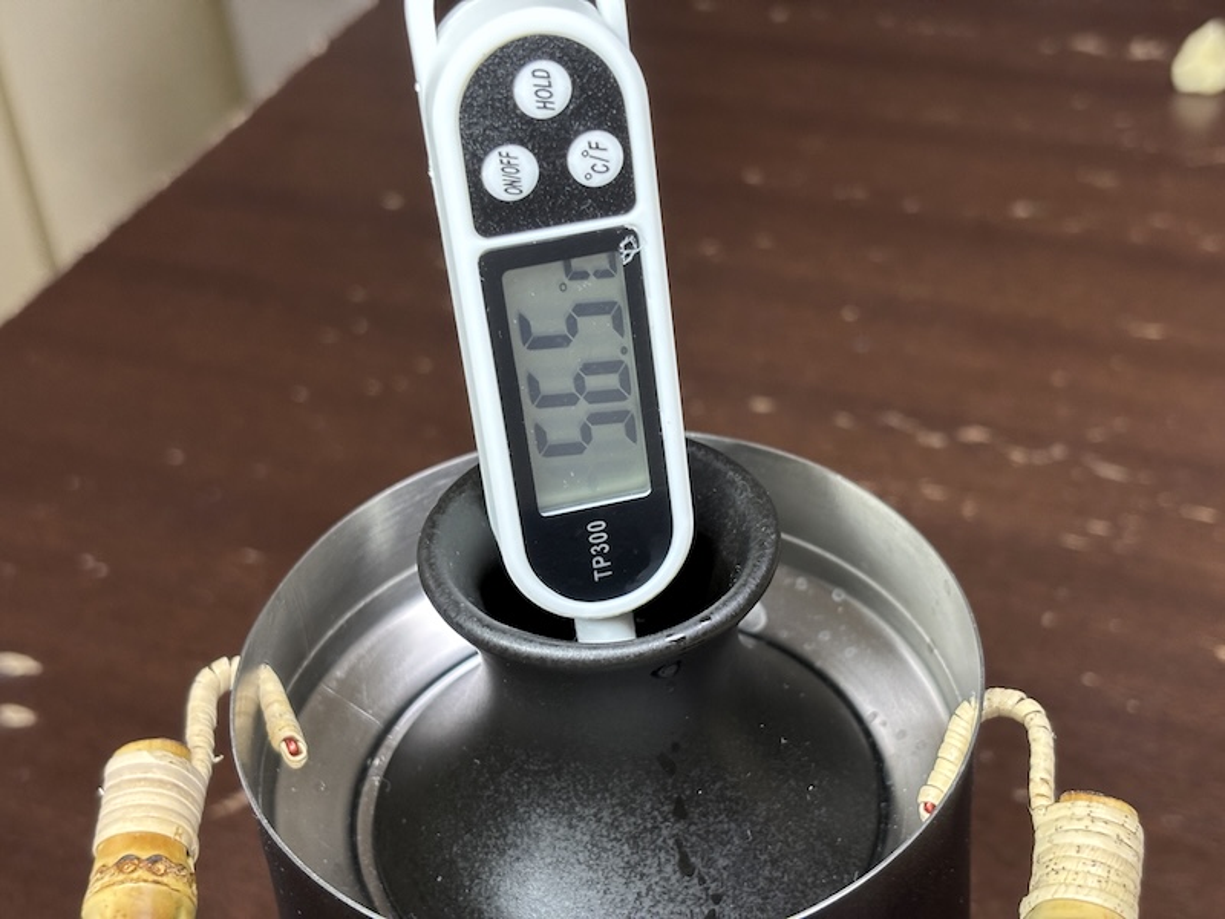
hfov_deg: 36.8
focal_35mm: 52
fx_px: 1840
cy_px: 460
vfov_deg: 28.0
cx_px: 612
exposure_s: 1/33
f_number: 1.6
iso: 250
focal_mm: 5.96
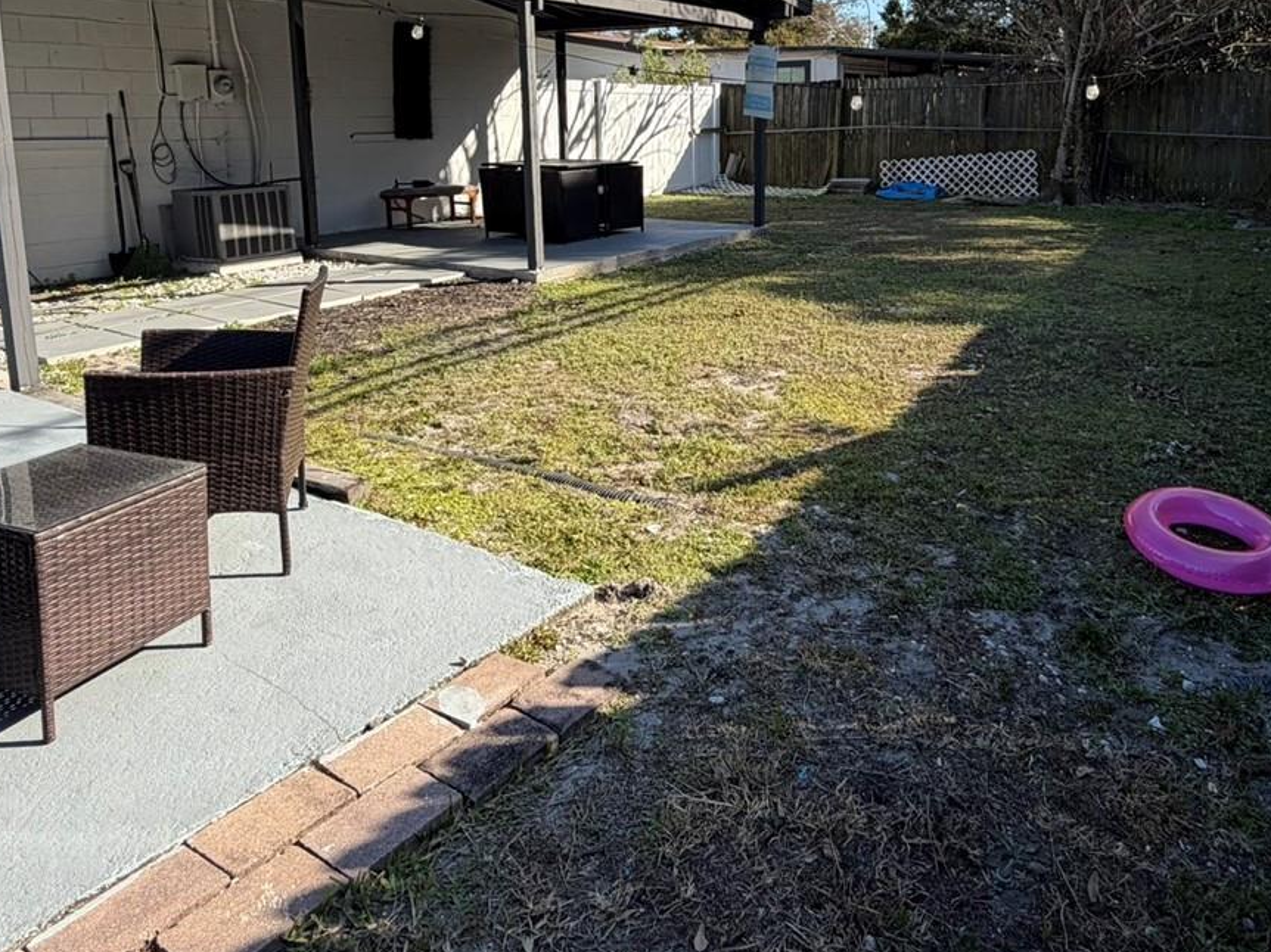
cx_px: 758
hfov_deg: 66.7
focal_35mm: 26
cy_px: 242
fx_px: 954
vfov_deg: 50.9
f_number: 2.2
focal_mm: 2.22
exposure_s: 1/742
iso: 40
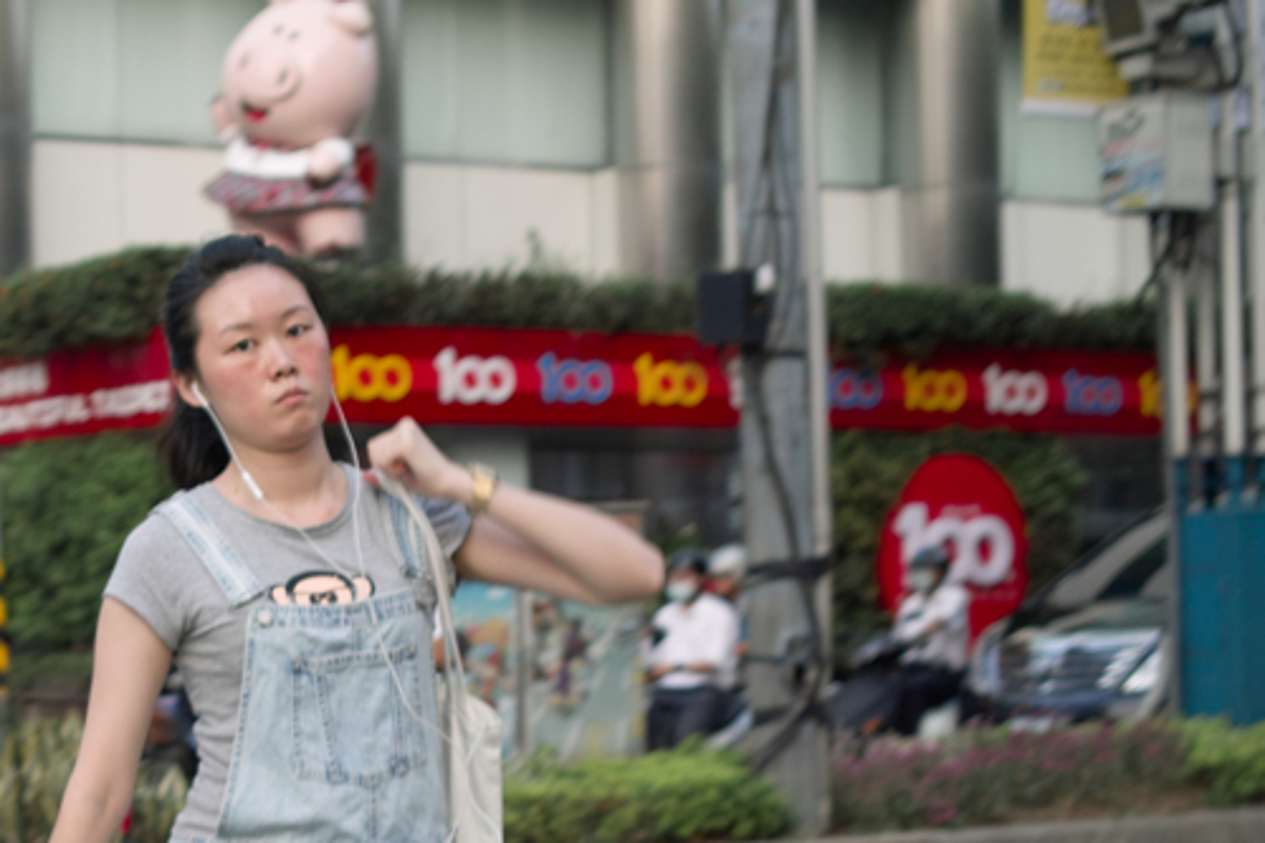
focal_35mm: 84
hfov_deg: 23.6
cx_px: 142
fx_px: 2951
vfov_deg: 16.1
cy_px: 691
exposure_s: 1/100
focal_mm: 24.2
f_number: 2.8
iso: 100
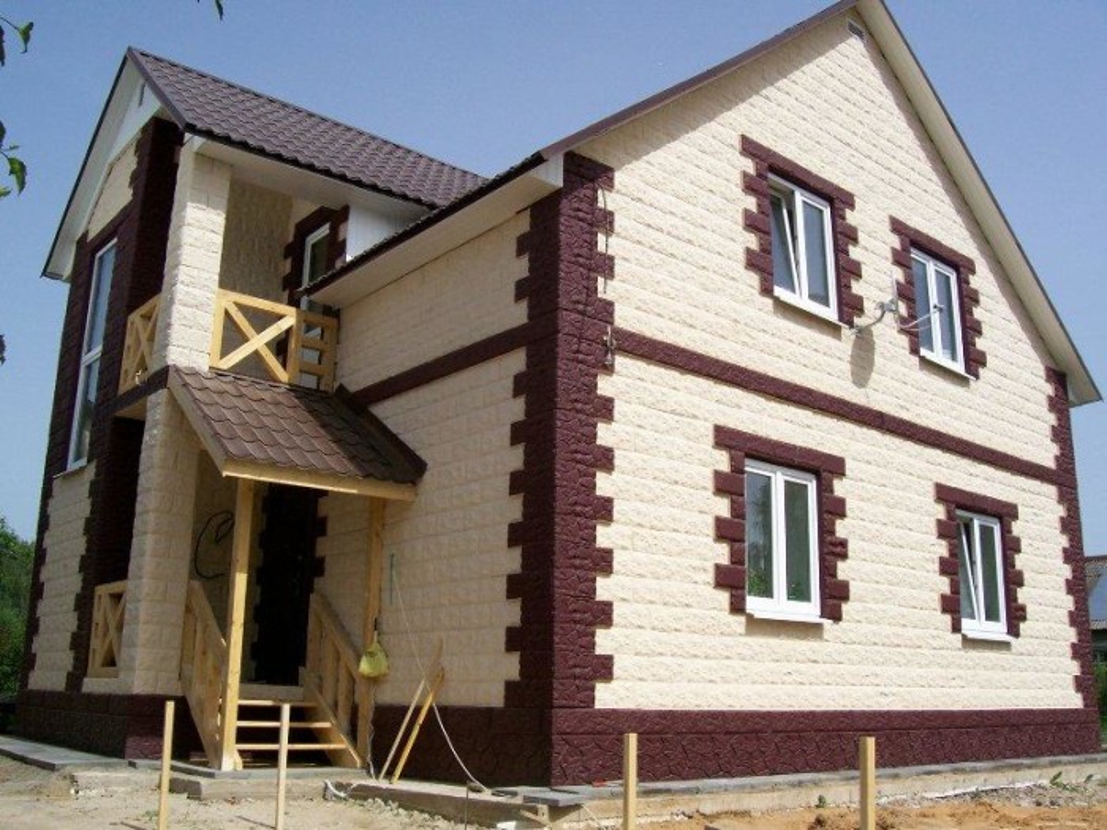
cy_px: 415
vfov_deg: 41.8
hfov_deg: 54.0
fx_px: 1087
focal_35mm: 34
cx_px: 554
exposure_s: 1/652
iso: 80
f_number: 5.1
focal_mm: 5.6
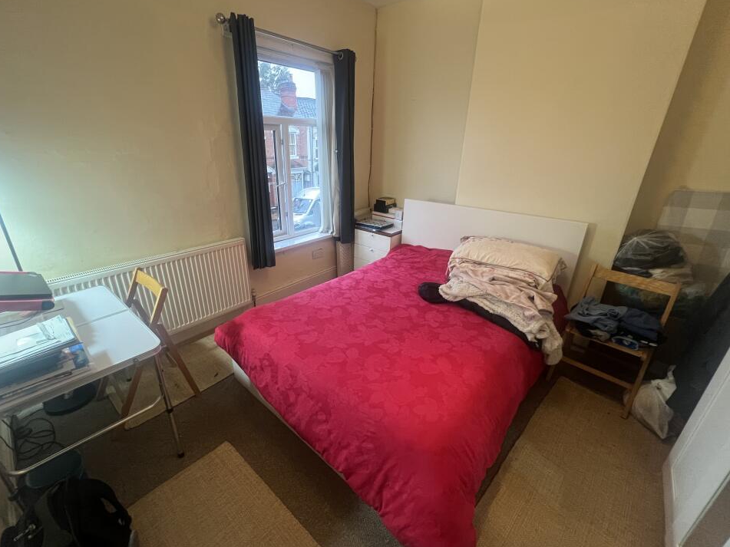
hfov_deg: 102.0
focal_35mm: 14
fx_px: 295
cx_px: 349
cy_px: 272
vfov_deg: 85.7
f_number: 1.8
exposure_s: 1/50
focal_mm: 1.57
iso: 320
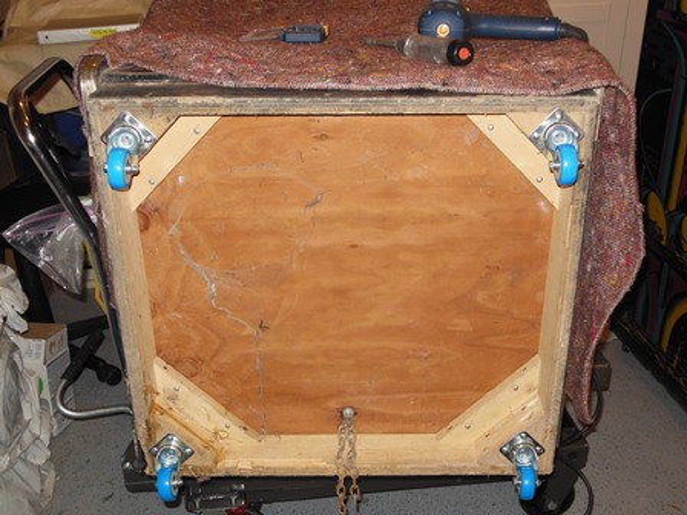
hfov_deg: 55.4
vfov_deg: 42.9
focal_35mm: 33
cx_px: 344
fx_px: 655
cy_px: 258
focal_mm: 6
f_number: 3.5
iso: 200
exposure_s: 1/30
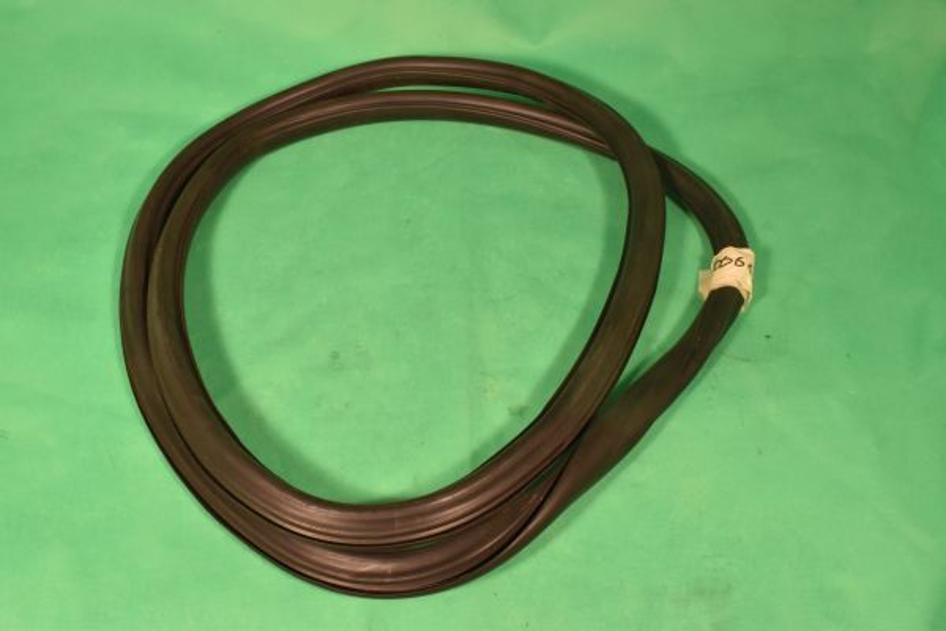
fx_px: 1143
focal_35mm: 44
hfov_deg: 45.0
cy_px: 316
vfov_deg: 30.8
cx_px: 473
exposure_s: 1/50
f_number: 18
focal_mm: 29
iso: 560
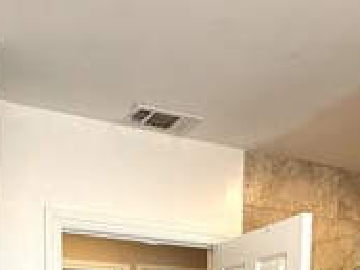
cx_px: 190
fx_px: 541
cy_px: 402
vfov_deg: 22.9
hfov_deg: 36.8
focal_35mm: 52
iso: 160
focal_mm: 2.22
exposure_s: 1/120
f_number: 2.2
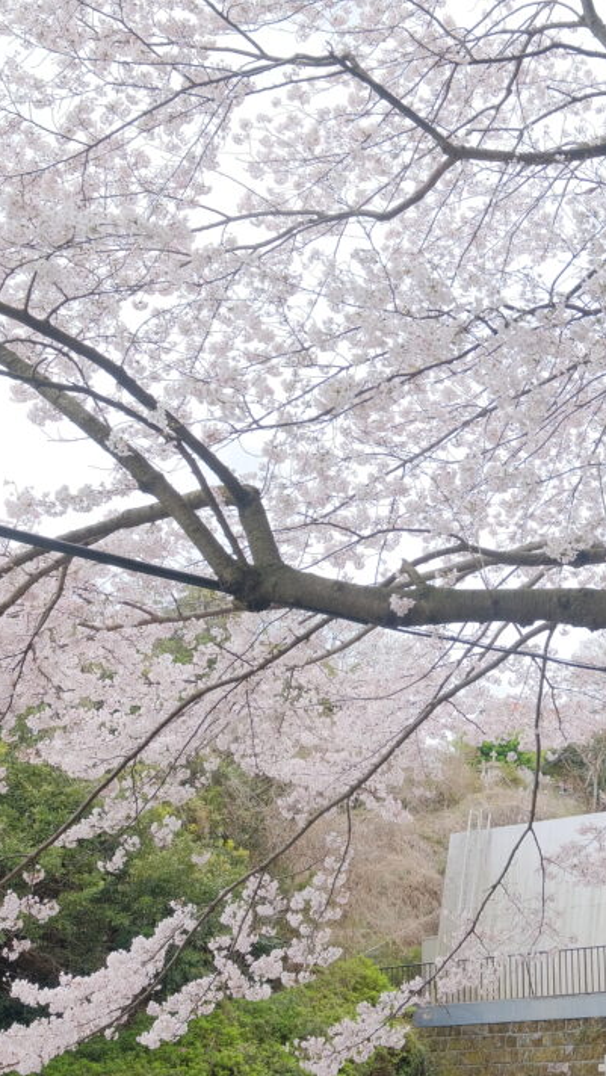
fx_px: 1541
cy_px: 509
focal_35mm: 54
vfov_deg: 38.5
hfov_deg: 21.3
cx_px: 629
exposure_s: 1/320
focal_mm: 19.1
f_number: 5.6
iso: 640
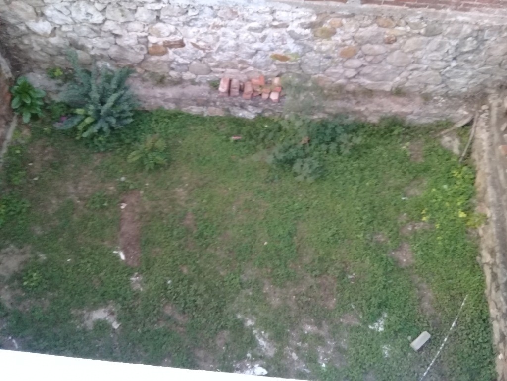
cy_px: 190
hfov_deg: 58.4
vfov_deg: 45.4
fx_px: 454
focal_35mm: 31
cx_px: 254
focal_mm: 3.3
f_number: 2.2
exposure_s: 1/40
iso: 160
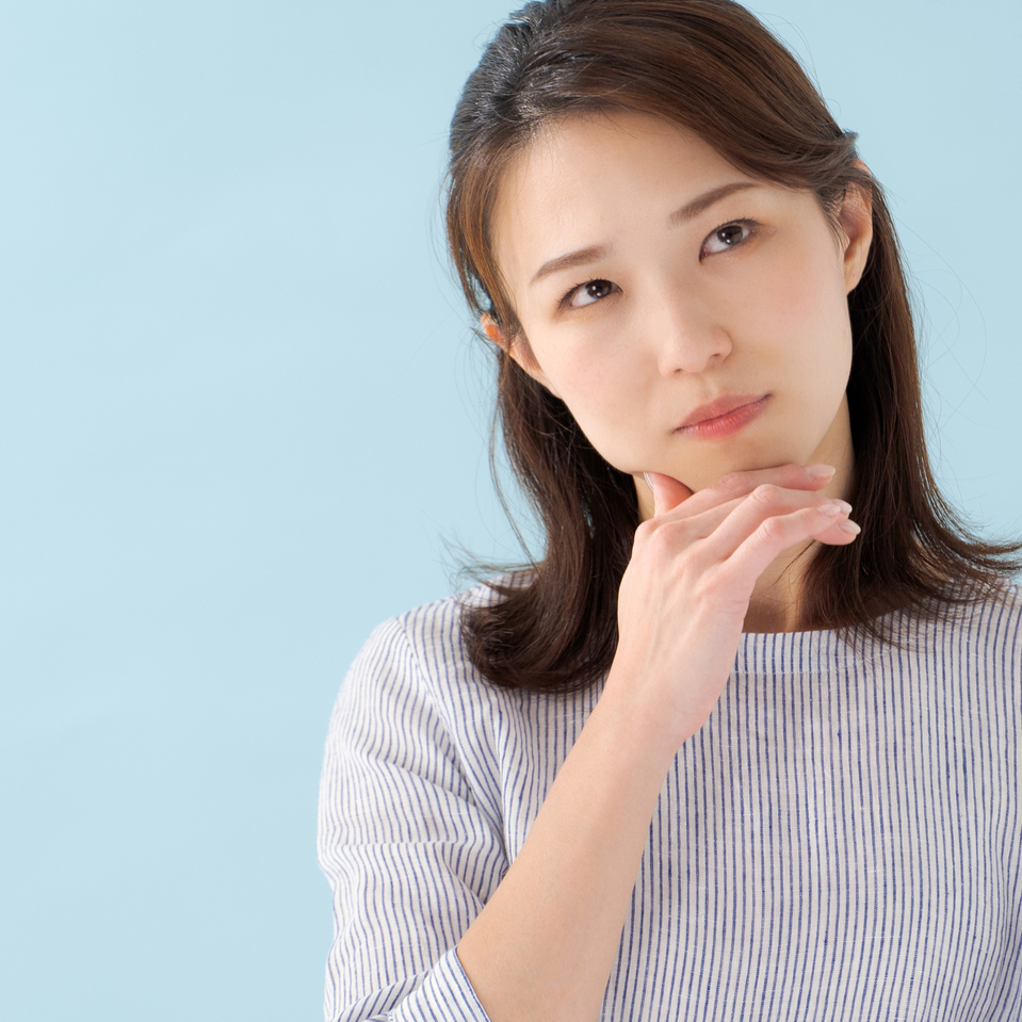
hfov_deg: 5.5
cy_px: 599
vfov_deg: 5.5
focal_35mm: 319
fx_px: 10655
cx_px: 626
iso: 320
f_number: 4
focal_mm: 180
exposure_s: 1/160
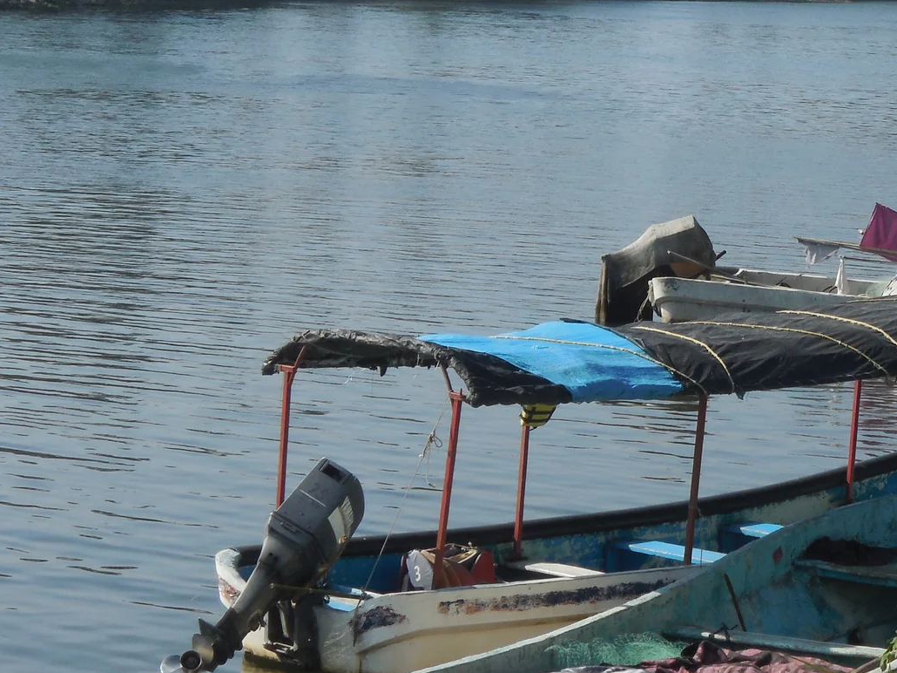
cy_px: 53
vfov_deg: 9.8
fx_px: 3912
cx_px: 833
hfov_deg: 13.0
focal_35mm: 151
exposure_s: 1/400
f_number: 6.6
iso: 125
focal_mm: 14.5
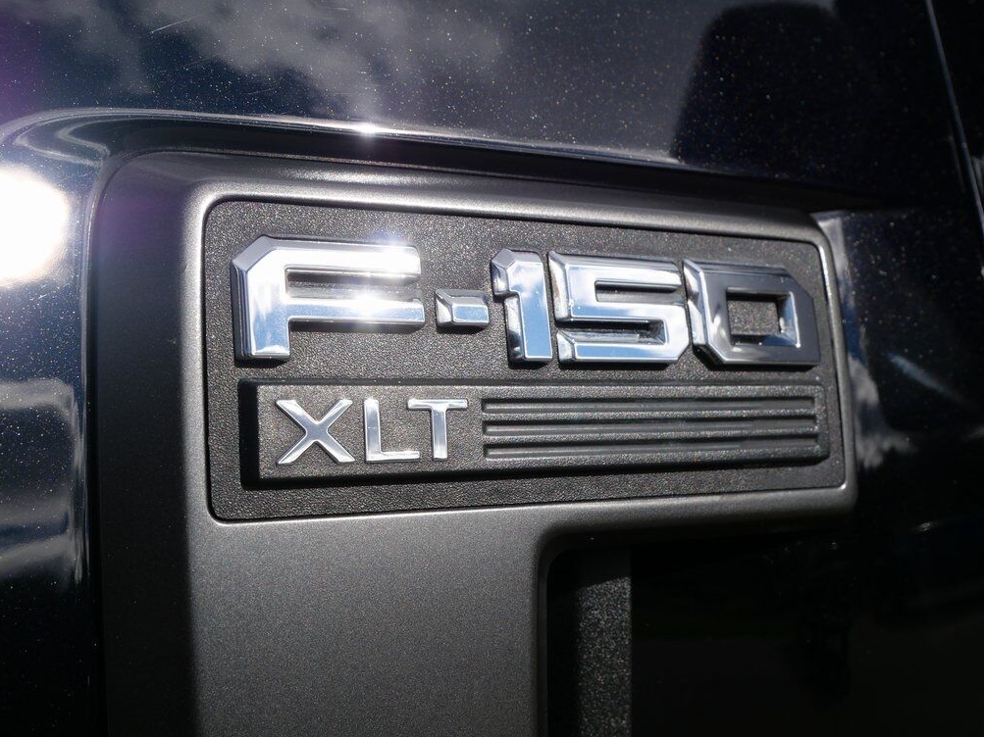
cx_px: 484
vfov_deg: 29.7
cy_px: 363
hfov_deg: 38.9
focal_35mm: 49
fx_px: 1393
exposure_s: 1/500
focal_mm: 24
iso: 200
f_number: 10
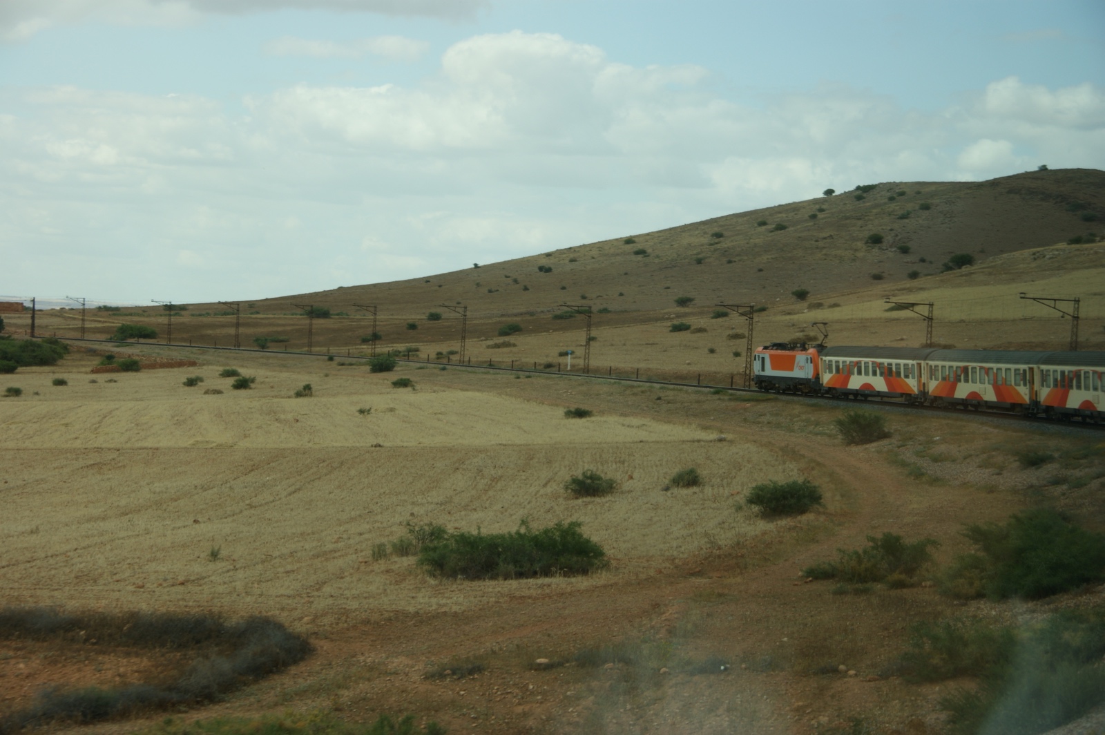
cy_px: 368
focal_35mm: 90
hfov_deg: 22.6
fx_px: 2760
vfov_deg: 15.2
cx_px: 552
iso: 100
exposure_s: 1/125
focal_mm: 60
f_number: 8
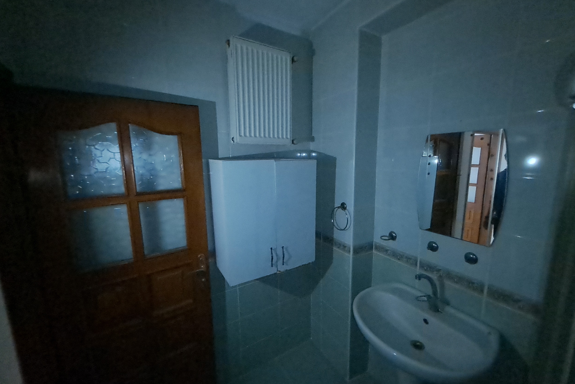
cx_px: 288
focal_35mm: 14
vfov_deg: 81.2
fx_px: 224
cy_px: 191
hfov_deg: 104.3
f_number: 2.2
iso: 800
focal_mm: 1.13
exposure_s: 1/20
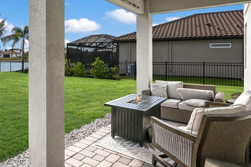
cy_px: 60
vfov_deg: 47.4
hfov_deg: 64.6
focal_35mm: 27
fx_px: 188
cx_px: 73
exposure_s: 1/6400
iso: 3200
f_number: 8
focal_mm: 14
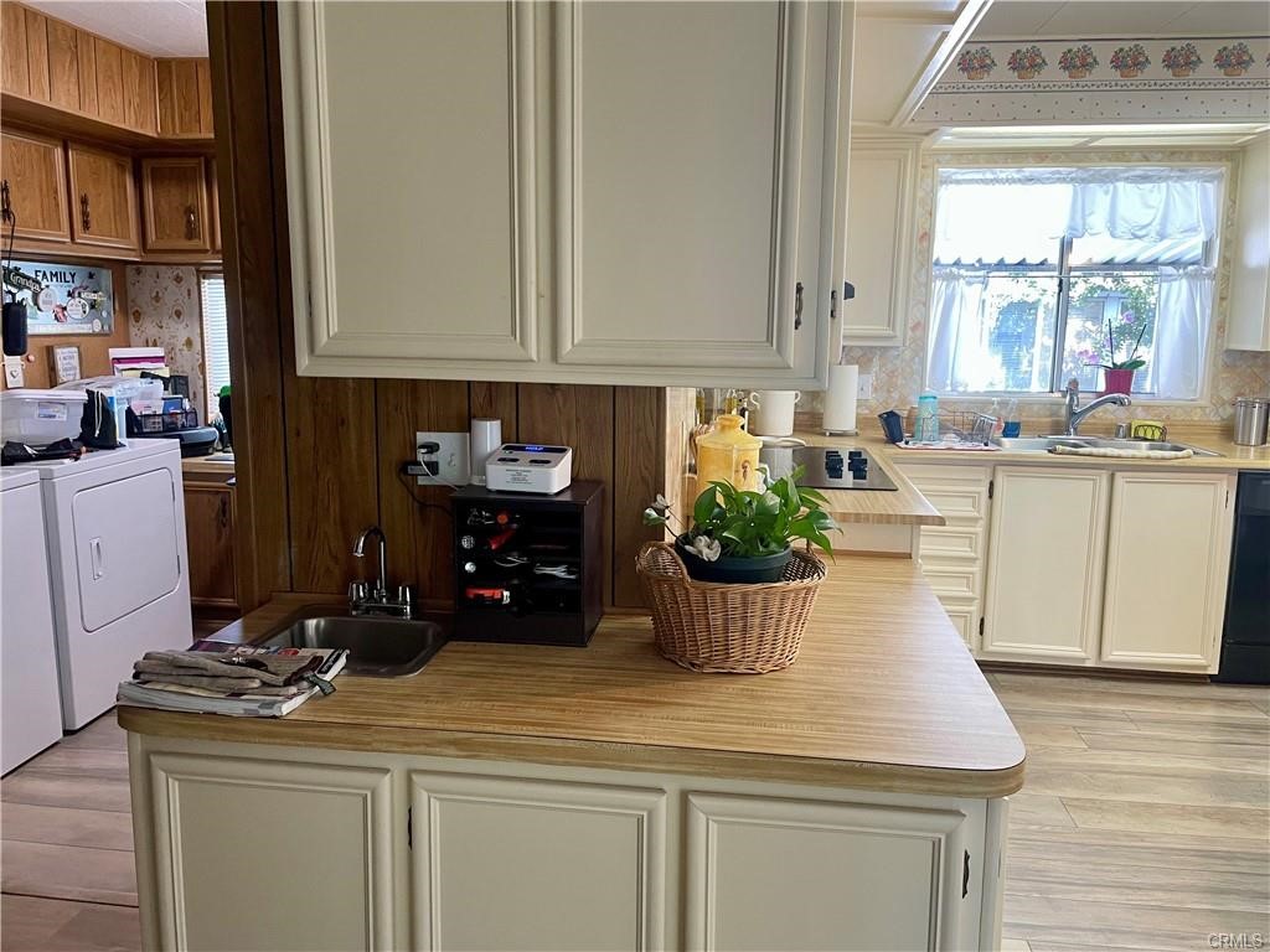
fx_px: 954
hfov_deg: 67.3
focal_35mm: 26
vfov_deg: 53.1
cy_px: 476
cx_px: 635
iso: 125
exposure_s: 1/60
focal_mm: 4.2
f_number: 1.6
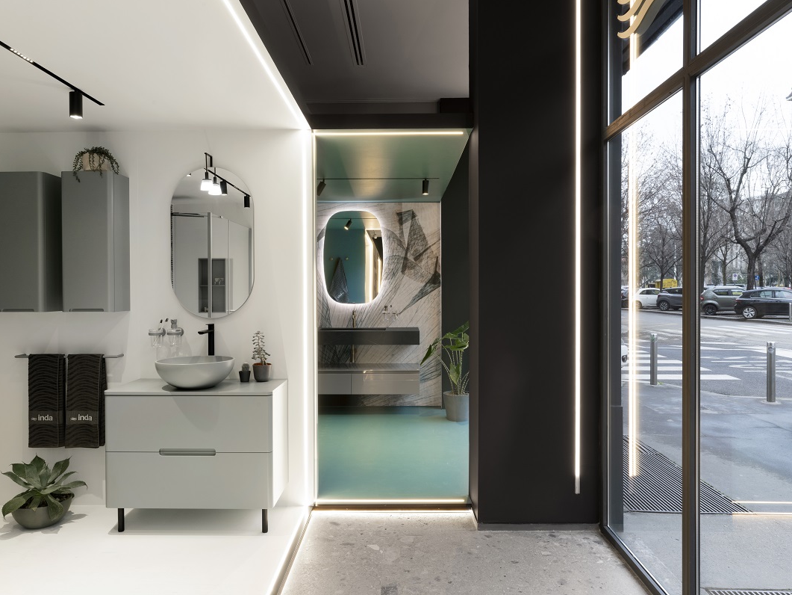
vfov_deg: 54.9
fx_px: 572
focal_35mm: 25
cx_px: 386
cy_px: 297
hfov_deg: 69.4
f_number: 16
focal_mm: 23
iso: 200
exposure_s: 1/2.5
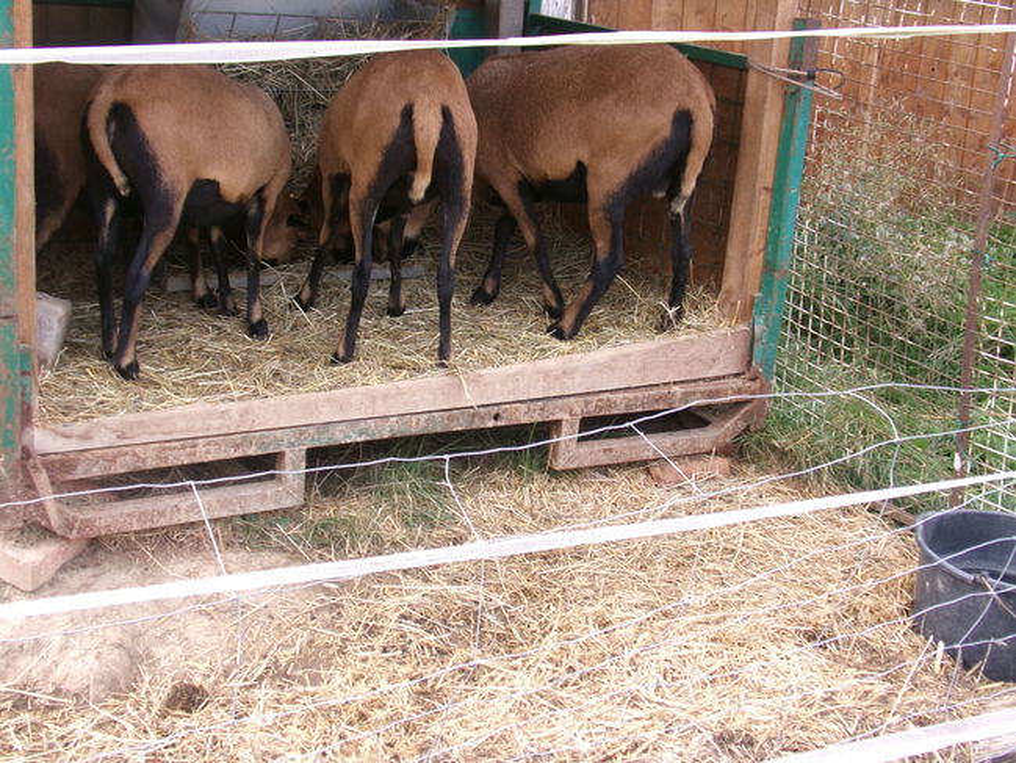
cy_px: 382
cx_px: 508
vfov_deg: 30.3
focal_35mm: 48
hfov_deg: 39.7
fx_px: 1409
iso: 100
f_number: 4.2
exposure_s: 1/70
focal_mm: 8.5
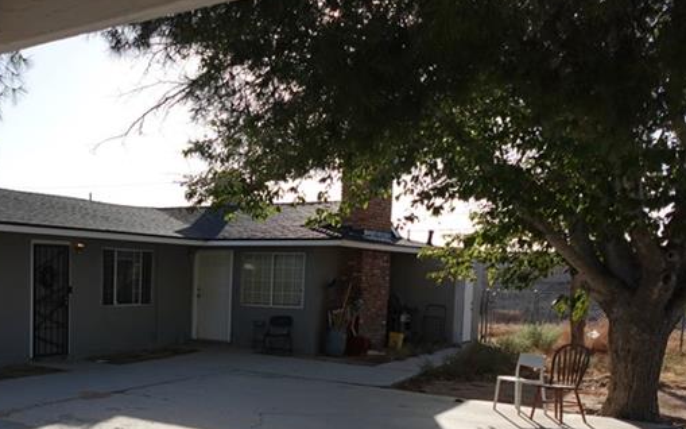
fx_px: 766
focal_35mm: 41
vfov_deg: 30.5
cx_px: 89
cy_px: 339
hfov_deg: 44.5
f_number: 2
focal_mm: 7.6
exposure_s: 1/2500
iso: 125
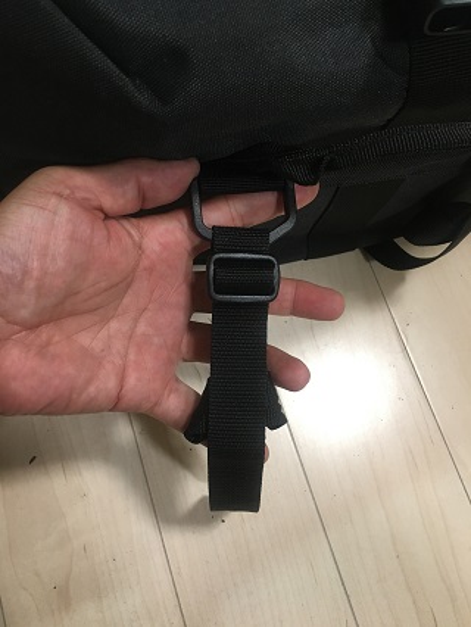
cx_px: 236
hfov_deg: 48.3
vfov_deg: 61.6
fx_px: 526
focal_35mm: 29
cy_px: 314
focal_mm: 4.15
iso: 160
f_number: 2.2
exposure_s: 1/30
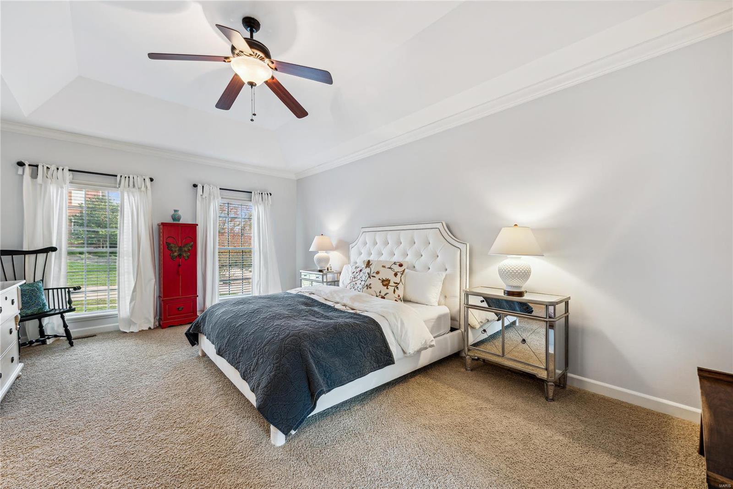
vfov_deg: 81.2
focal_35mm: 14
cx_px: 366
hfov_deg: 104.2
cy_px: 244
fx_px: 285
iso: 100
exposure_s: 1/3.33
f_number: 6.3
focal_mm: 14
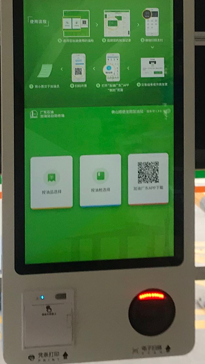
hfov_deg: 10.7
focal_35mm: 112
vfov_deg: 18.9
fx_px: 1082
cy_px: 68
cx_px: 206
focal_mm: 3.99
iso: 20
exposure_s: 1/122
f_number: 1.8
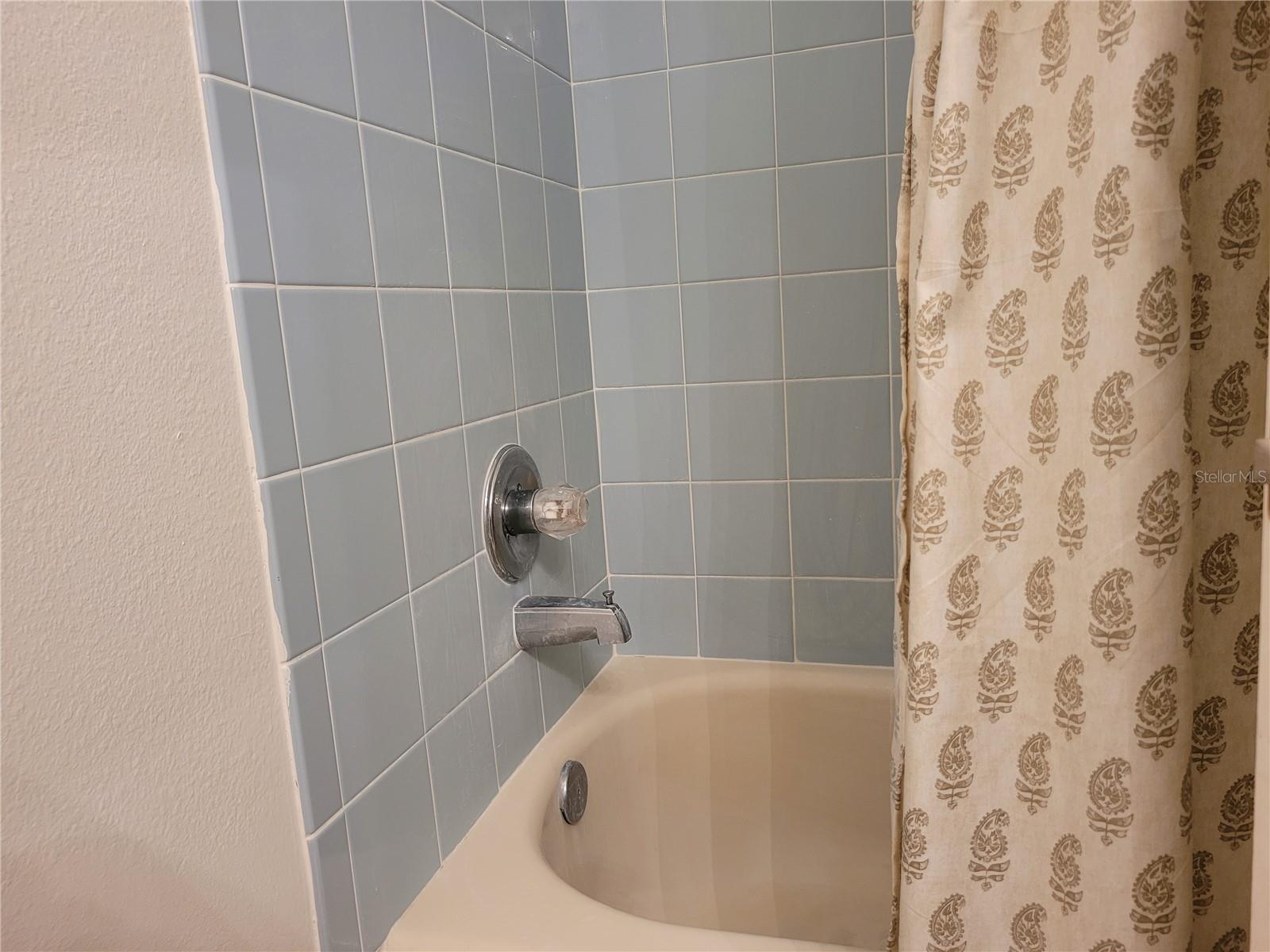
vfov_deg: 53.1
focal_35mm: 26
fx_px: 954
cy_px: 476
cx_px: 635
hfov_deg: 67.3
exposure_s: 1/40
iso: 250
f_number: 1.8
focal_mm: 5.4
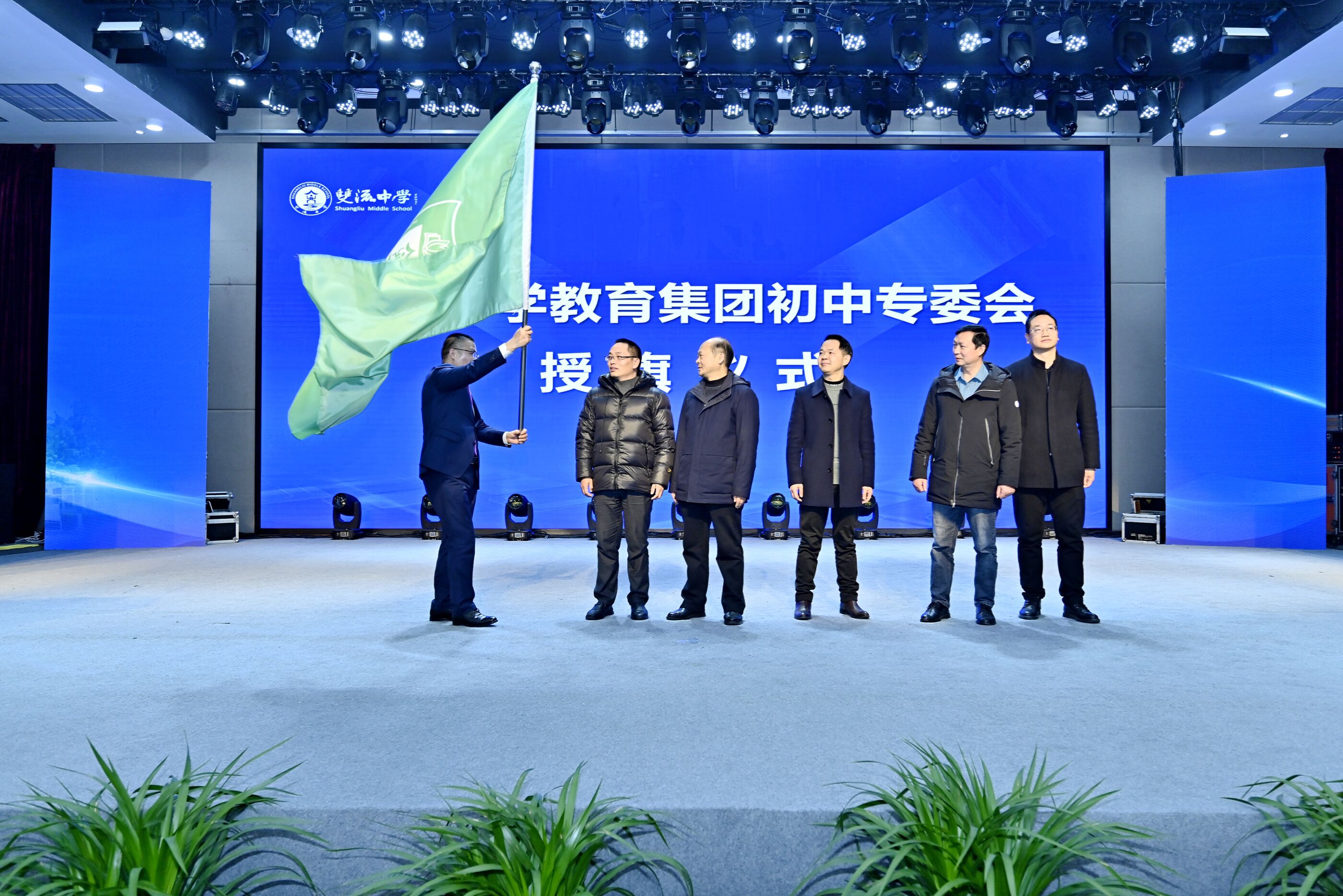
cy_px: 448
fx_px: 877
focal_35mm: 24
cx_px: 672
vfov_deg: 54.1
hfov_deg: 74.9
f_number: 4
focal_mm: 23.5
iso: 320
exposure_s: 1/125
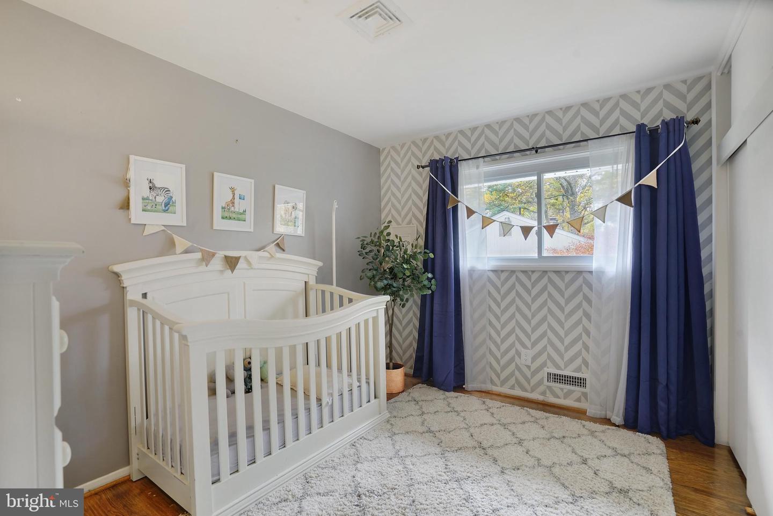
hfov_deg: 96.7
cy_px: 258
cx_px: 386
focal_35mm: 16
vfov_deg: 73.8
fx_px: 344
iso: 1250
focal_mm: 16
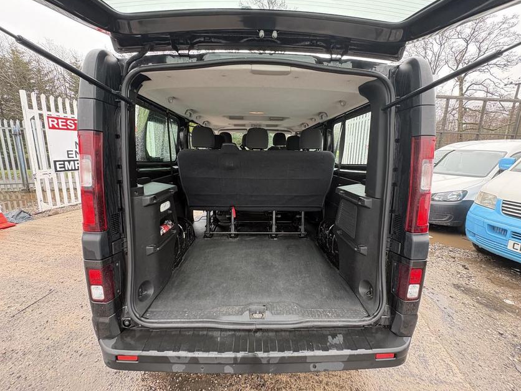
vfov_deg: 81.7
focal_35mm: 15
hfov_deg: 98.2
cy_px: 191
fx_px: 226
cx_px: 259
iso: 250
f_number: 2.2
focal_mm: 2.22
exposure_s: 1/61
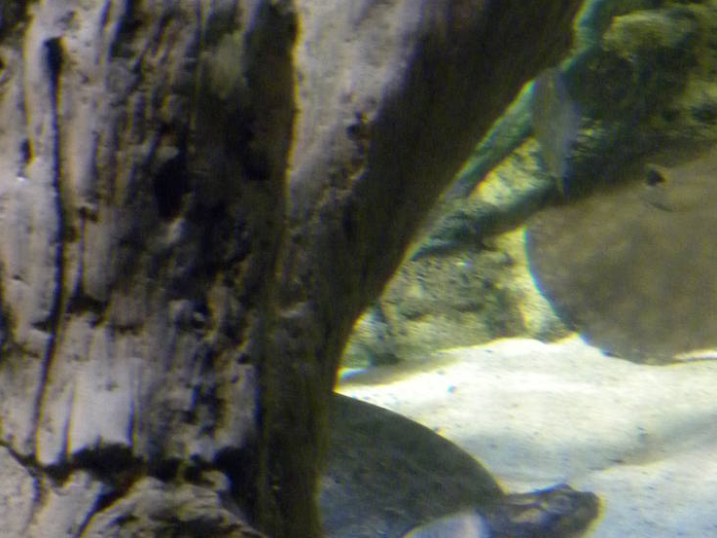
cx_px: 562
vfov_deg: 16.1
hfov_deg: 21.8
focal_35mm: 89
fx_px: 1844
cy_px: 592
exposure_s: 1/22.3
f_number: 3.2
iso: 400
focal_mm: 7.3
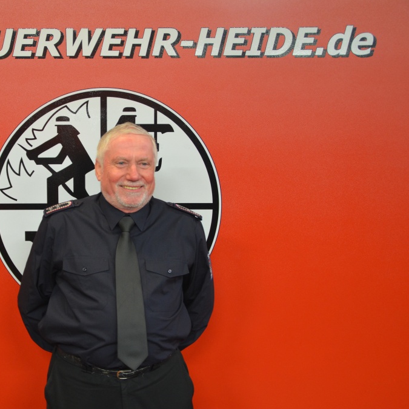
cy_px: 205
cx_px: 102
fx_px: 722
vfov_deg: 31.6
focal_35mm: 54
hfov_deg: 31.1
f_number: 4
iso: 800
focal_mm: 28
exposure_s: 1/45
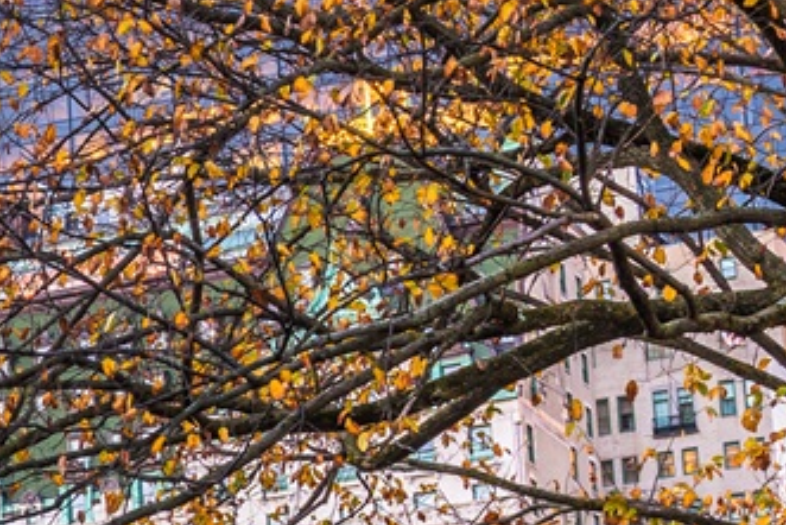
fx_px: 4565
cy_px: 733
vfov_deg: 6.5
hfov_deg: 9.0
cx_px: -1031
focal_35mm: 209
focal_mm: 36
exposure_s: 30
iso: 64
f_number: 10
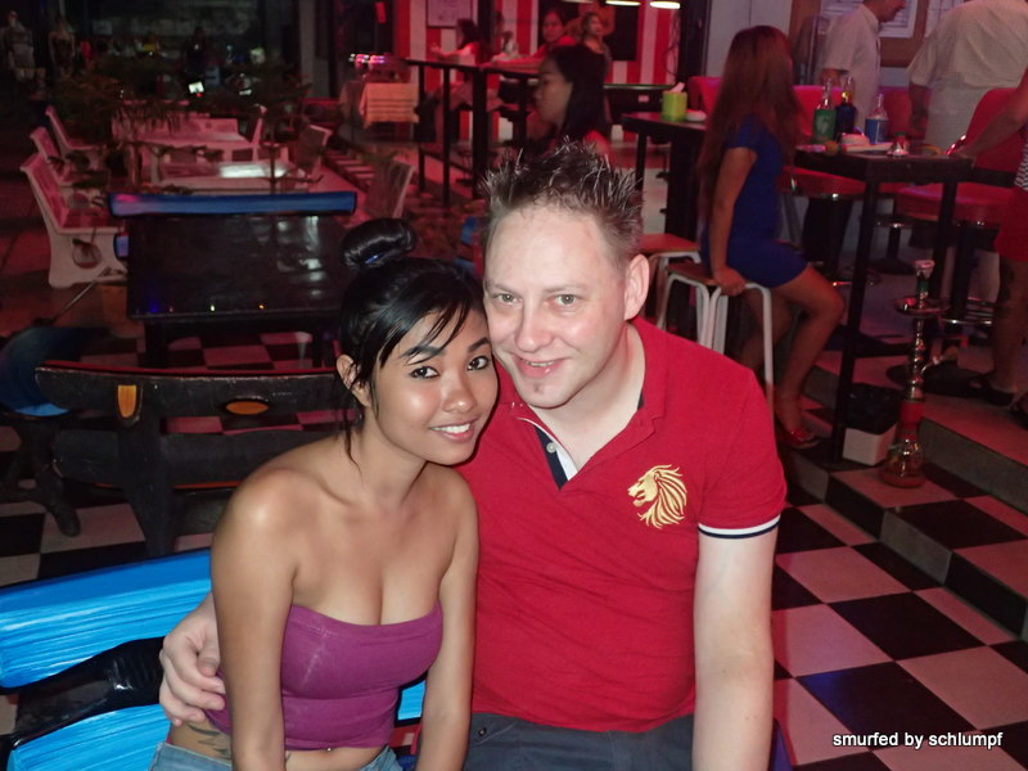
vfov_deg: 40.7
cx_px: 514
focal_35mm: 35
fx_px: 1039
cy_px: 386
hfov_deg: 52.6
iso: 800
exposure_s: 1/30
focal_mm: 6.42
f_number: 2.6
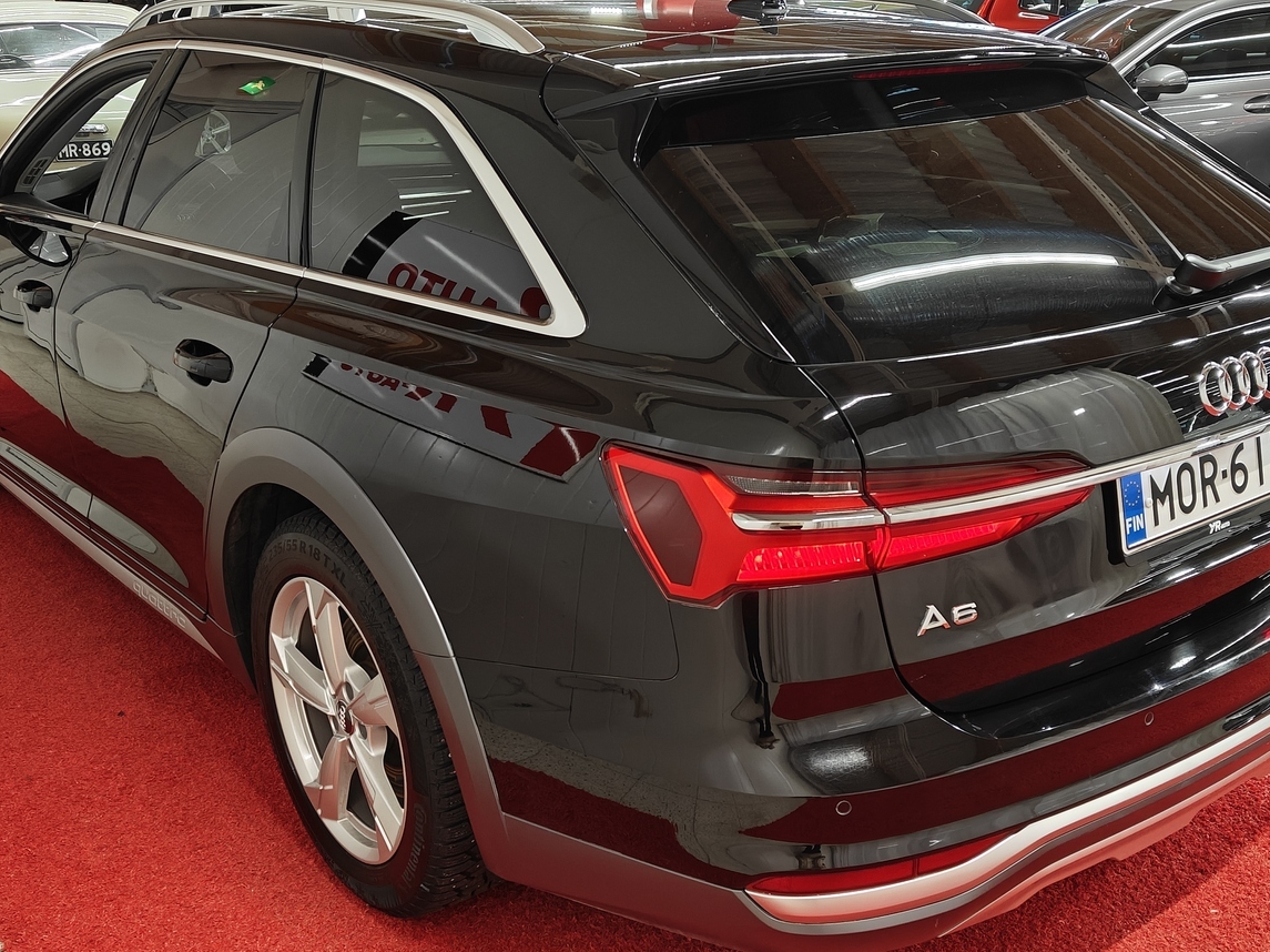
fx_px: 1430
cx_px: 642
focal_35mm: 39
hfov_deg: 47.9
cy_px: 515
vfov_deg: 36.8
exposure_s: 1/50
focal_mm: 5.59
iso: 100
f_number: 1.8
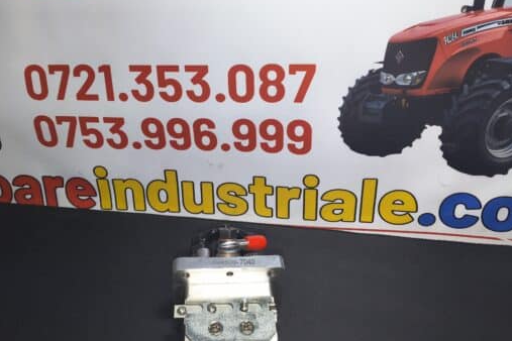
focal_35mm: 32
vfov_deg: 41.1
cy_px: 166
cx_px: 221
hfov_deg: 58.5
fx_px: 455
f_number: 1.8
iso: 99
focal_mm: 4.81
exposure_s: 1/132
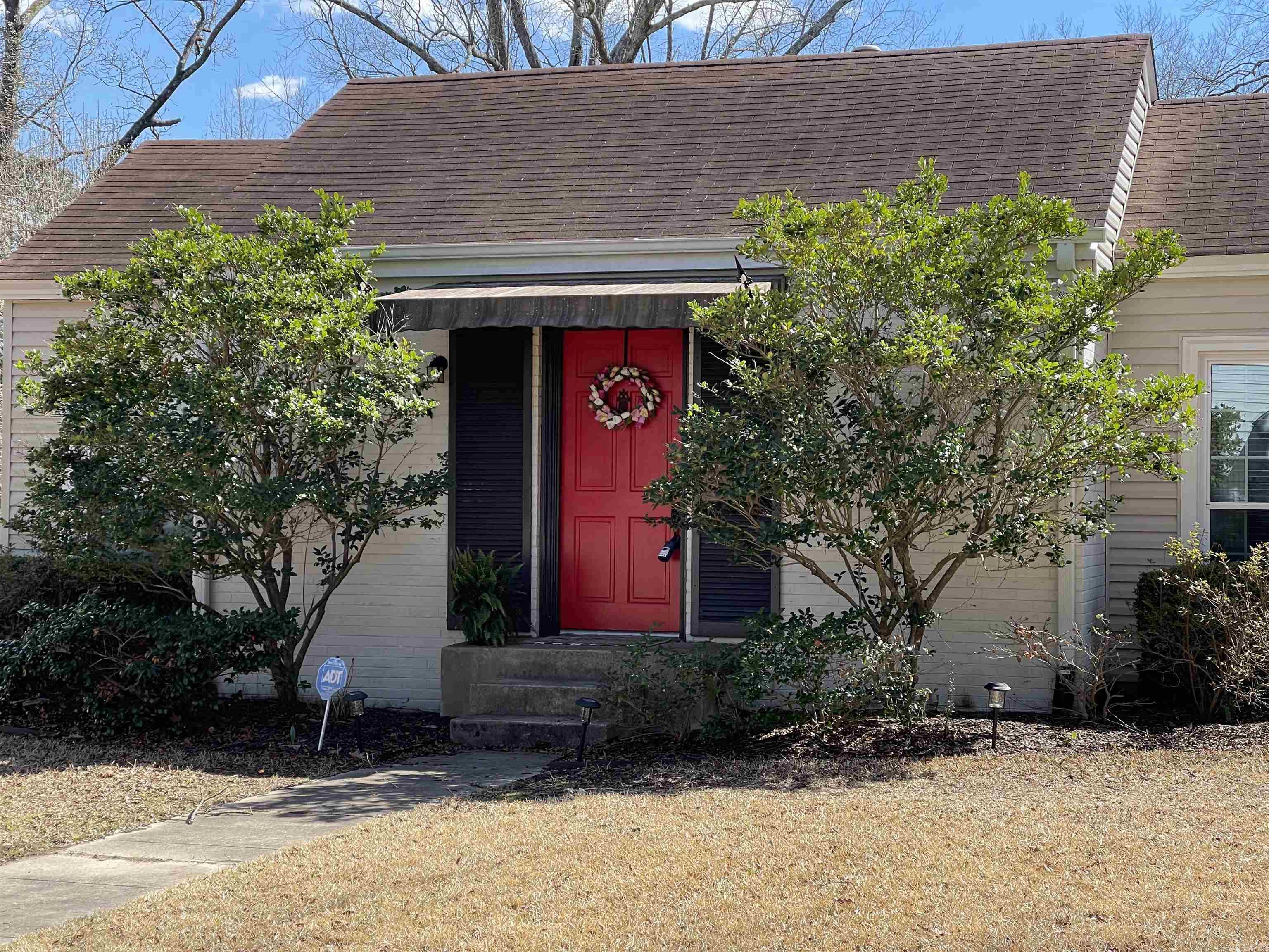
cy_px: 476
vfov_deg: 22.9
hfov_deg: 30.3
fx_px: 2346
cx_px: 634
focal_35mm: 64
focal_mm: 7.5
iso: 20
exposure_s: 1/326
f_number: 2.2
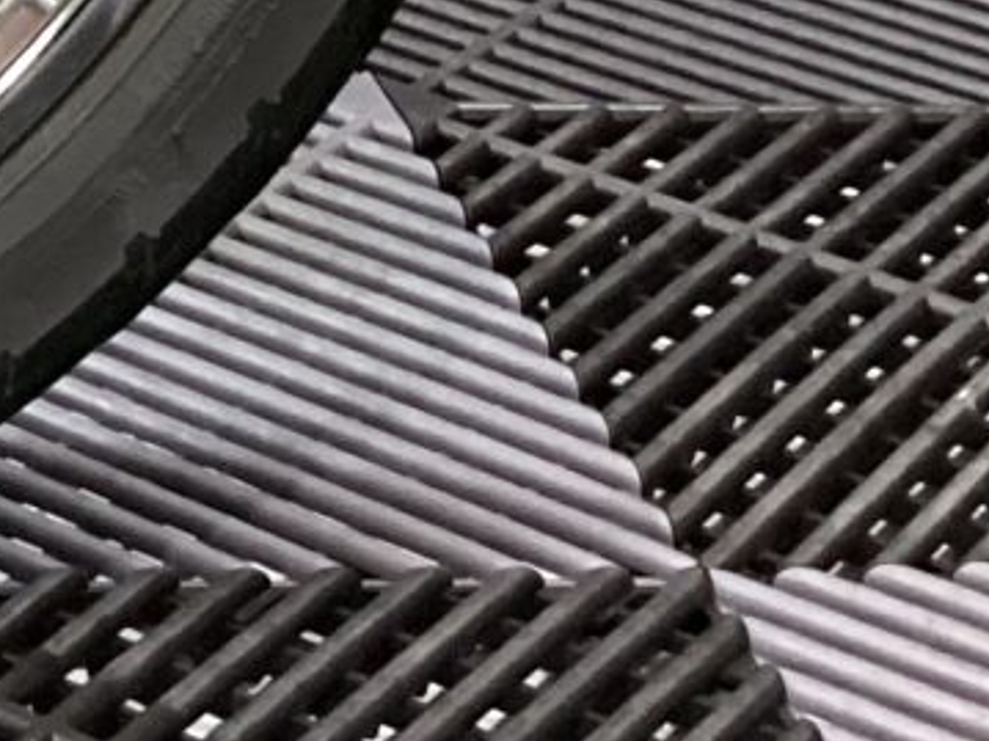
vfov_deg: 8.2
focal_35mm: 166
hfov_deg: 10.8
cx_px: -1074
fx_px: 4741
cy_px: -1105
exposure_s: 1/30
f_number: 2.4
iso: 320
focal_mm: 3.3
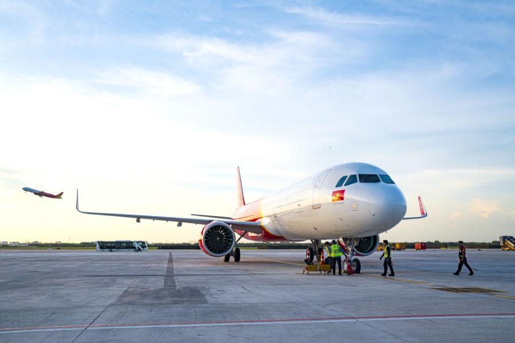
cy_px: 172
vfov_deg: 42.3
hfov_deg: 60.3
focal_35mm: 31
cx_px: 258
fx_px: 443
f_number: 8
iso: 200
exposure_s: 1/250
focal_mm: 31
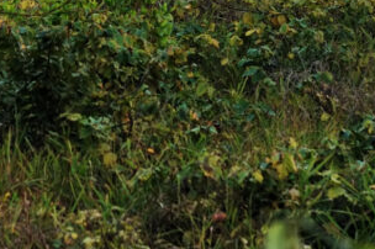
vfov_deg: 5.8
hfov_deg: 8.7
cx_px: 62
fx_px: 2456
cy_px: -110
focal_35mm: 236
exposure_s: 1/60
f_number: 8
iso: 200
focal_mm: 70
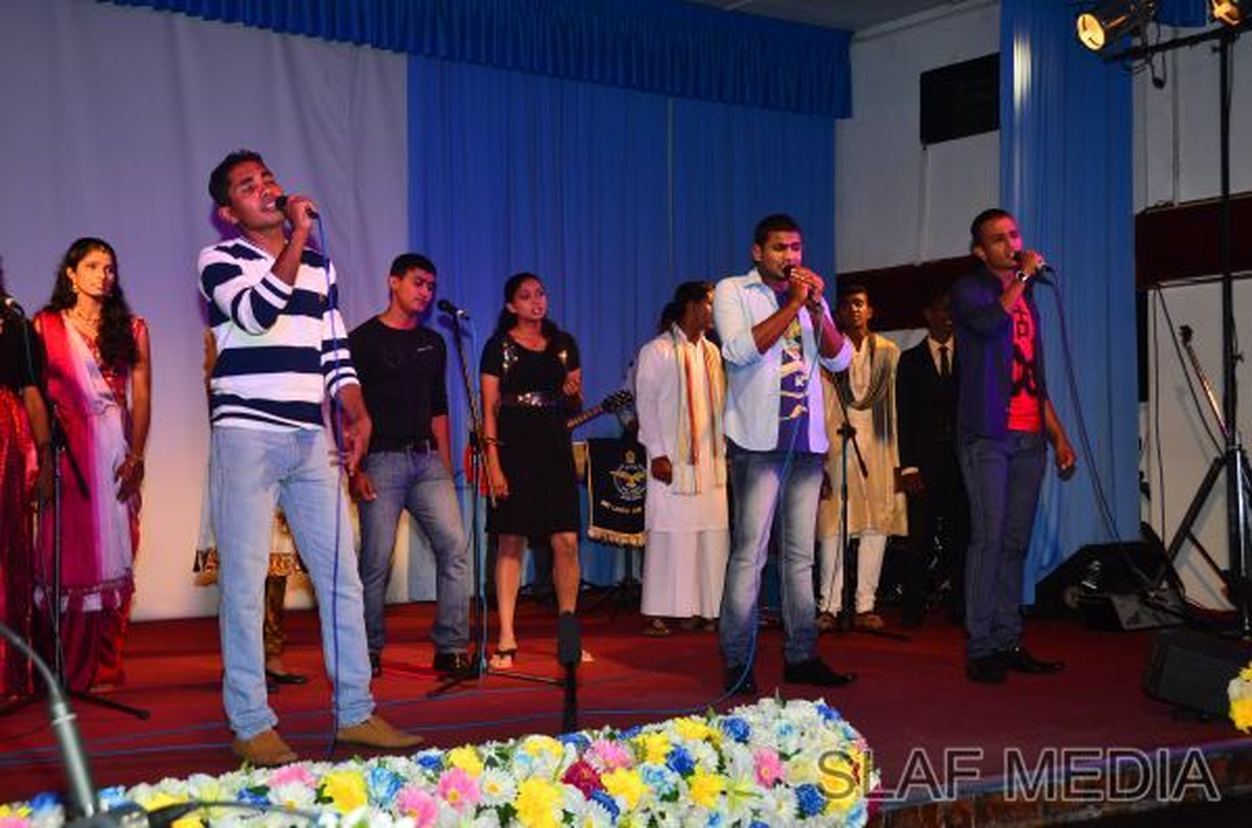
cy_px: 414
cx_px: 626
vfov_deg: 27.9
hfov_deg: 41.2
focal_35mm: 48
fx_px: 1665
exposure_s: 1/50
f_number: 6.3
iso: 400
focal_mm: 32
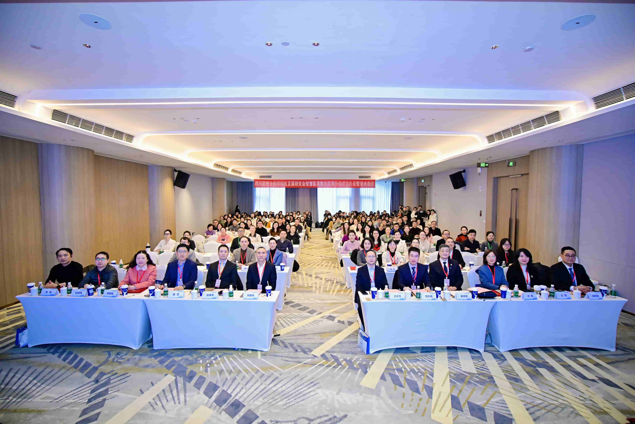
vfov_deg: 73.7
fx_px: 282
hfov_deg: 96.7
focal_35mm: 16
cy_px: 212
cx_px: 318
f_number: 4
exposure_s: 1/200
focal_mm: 16
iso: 2000
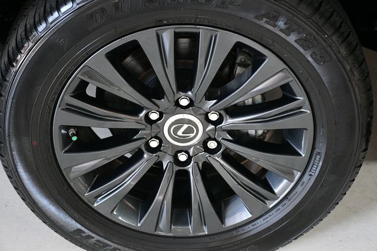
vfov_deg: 18.2
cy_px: 126
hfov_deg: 27.0
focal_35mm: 75
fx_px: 785
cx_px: 188
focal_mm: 50
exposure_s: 1/125
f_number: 4.8
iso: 3200
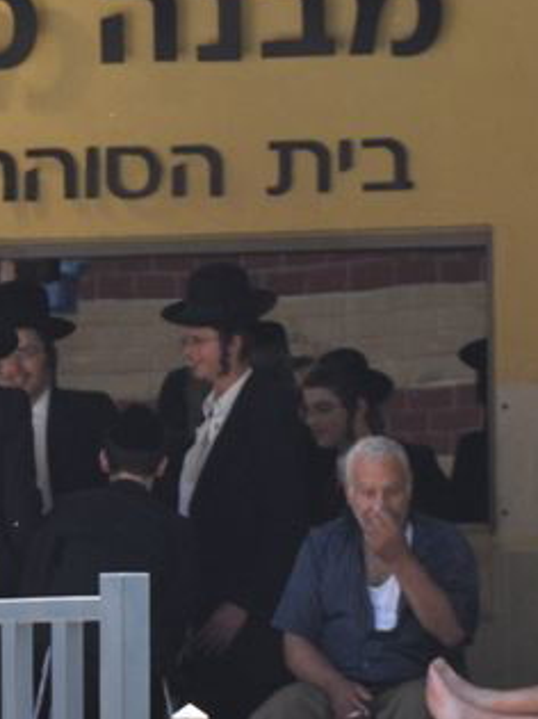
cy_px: 345
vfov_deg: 2.1
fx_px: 19410
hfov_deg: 1.6
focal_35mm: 936
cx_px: -55
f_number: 5.6
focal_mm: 200
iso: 320
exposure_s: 1/500
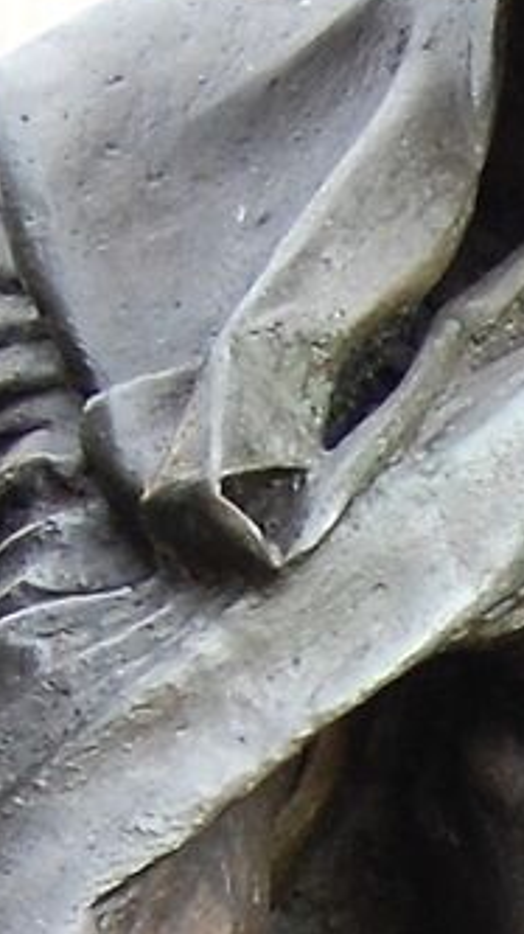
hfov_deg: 3.8
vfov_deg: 6.7
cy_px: 1663
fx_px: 7840
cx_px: 1225
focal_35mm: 317
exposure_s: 1/100
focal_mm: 28
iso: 400
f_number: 5
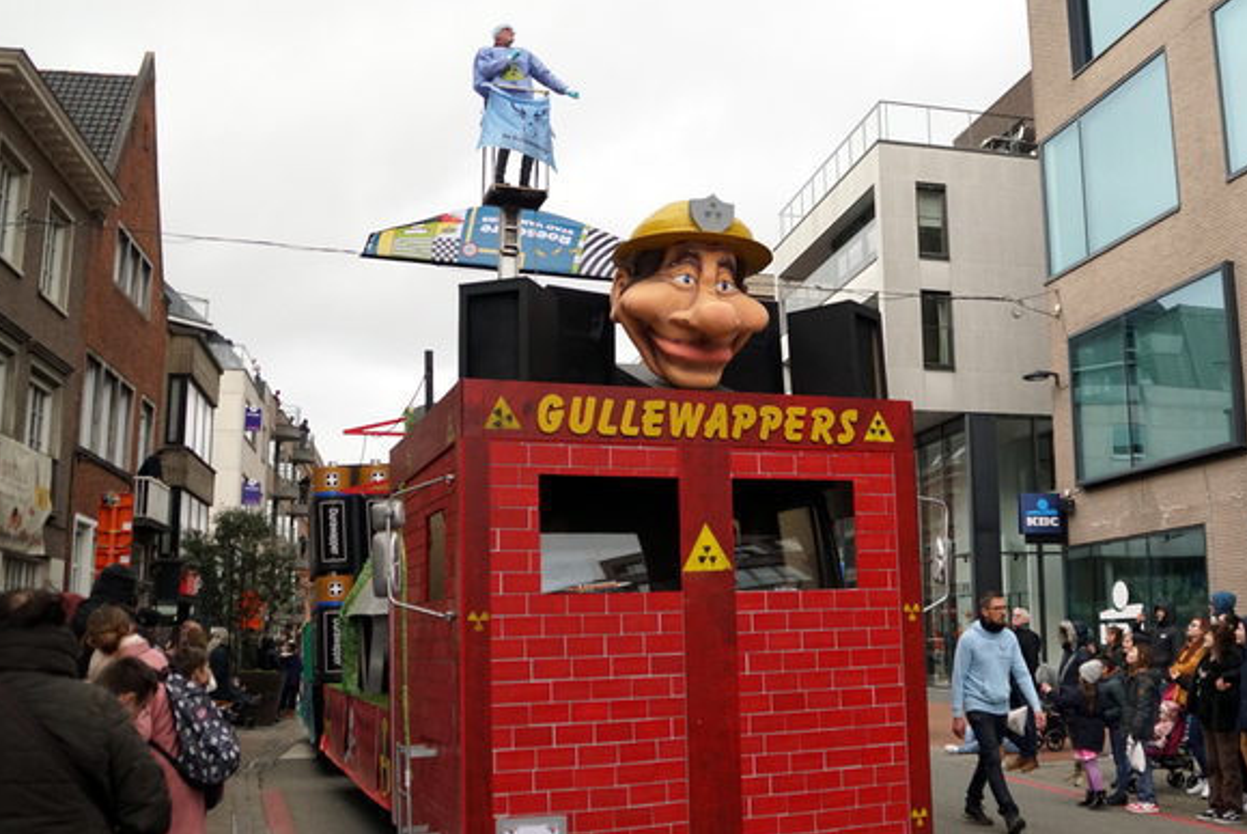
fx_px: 971
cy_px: 426
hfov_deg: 65.4
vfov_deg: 46.5
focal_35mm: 28
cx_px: 612
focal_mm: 18
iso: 1000
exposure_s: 1/2000
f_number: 4
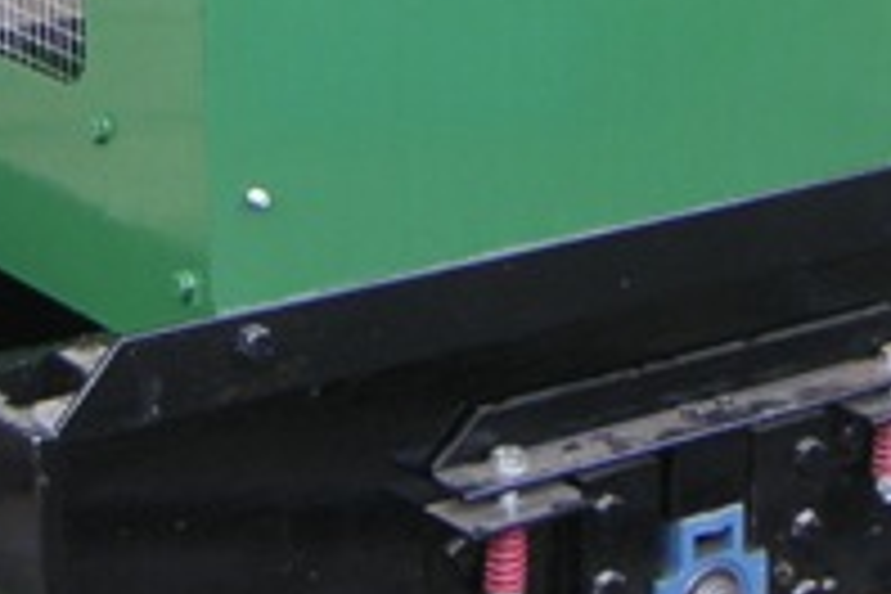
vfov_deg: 10.5
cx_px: 684
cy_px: -108
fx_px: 3168
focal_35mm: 128
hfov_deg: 15.9
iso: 50
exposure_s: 1/45
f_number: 2.8
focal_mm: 6
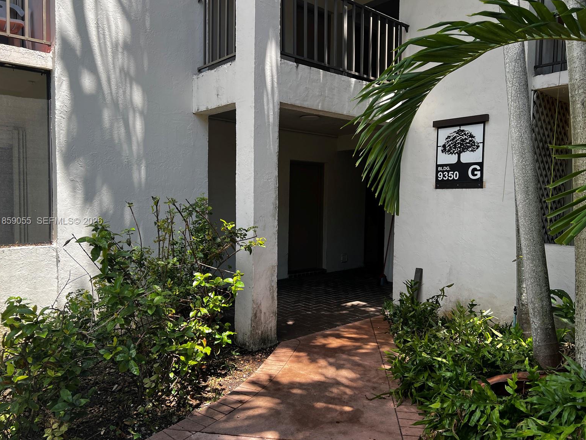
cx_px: 288
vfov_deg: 51.4
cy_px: 222
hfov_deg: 65.3
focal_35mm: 27
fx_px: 457
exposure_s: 1/853
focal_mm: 5.7
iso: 50
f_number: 1.5
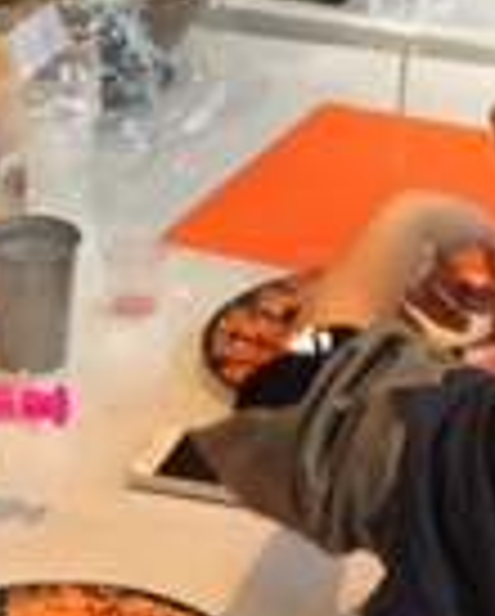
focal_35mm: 132
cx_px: 81
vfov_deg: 13.4
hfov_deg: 11.7
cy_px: 1016
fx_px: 2412
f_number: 2.2
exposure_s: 1/33
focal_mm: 4.15
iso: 64
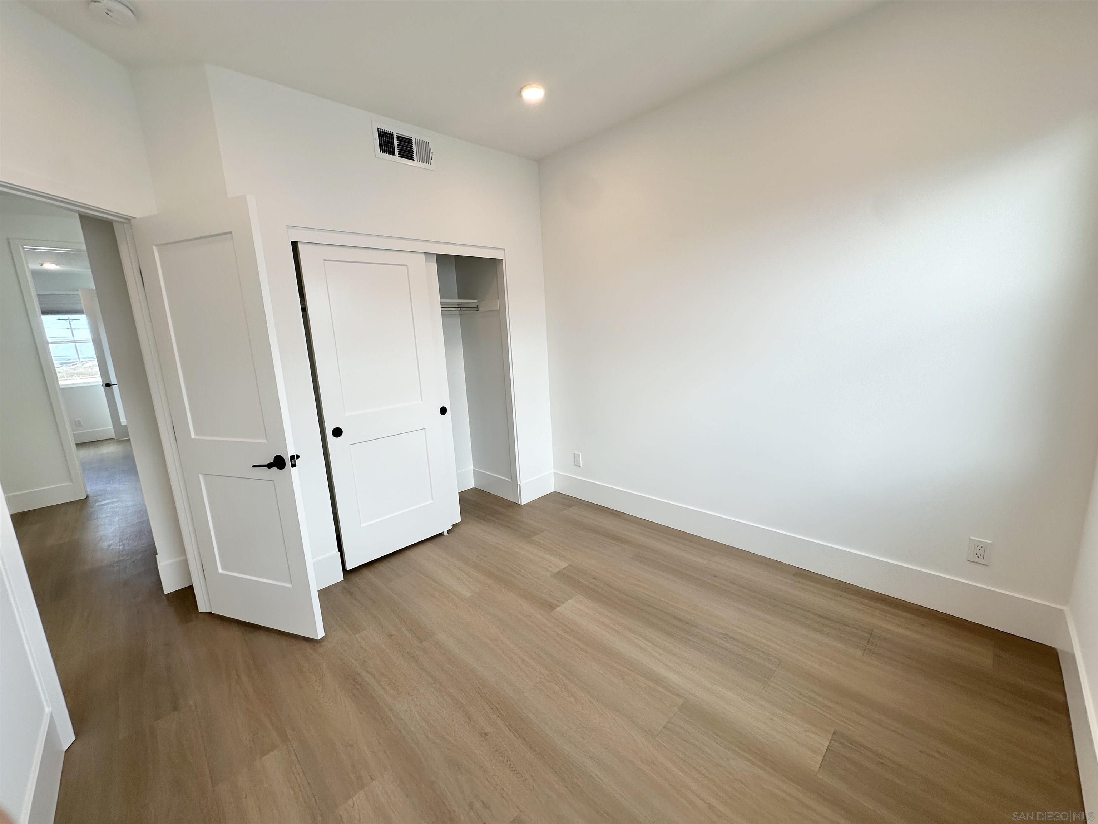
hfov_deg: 102.1
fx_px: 444
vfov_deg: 85.7
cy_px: 412
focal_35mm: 14
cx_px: 549
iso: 50
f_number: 2.2
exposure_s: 1/120
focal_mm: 2.22
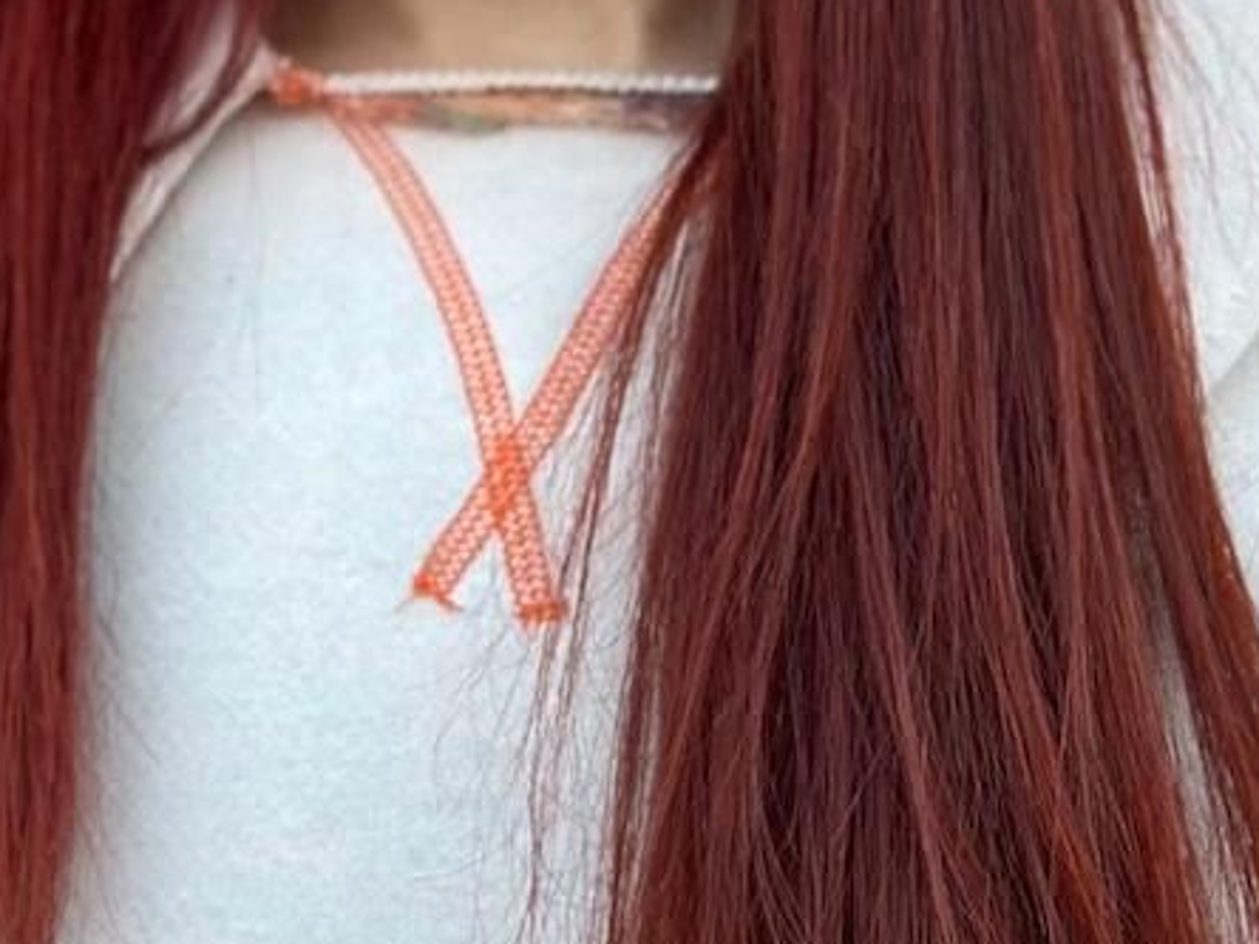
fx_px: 6292
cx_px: 459
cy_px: -760
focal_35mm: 173
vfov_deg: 8.3
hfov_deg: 11.4
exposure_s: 1/139
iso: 80
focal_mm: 6.86
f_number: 1.78
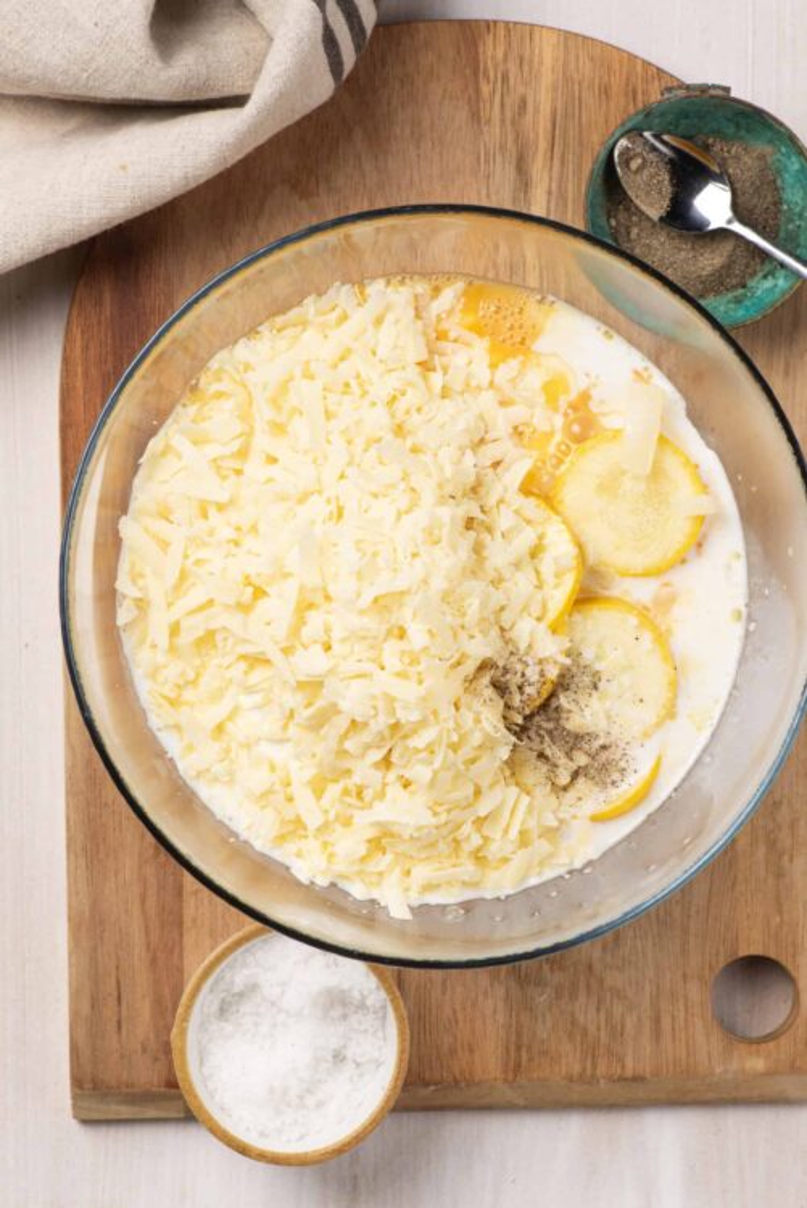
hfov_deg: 13.1
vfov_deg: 19.4
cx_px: 404
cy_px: 604
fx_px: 3525
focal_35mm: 105
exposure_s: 1/160
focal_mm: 105
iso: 100
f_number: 9
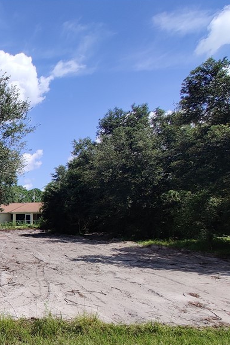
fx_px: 230
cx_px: -60
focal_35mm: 24
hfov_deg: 37.0
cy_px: 226
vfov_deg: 71.8
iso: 125
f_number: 2.2
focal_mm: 2.25
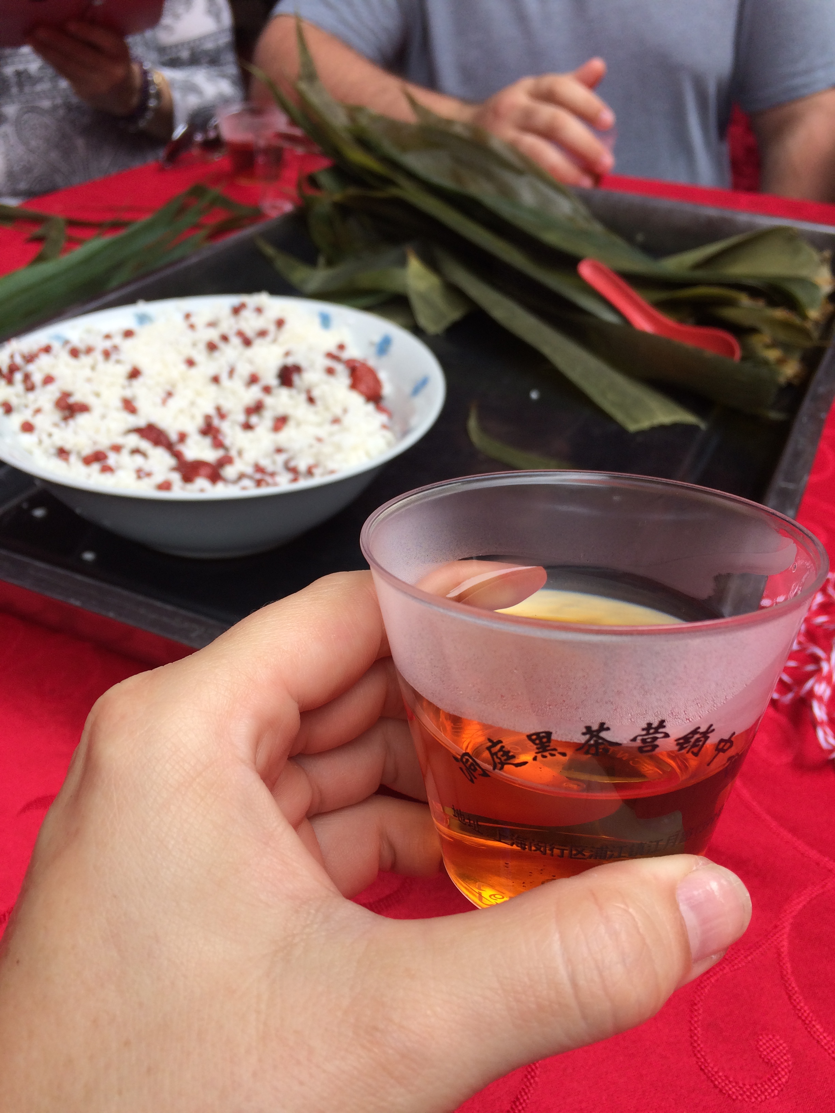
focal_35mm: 29
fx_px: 933
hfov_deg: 48.2
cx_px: 418
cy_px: 556
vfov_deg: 61.7
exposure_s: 1/266
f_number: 2.2
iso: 32
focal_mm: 4.15
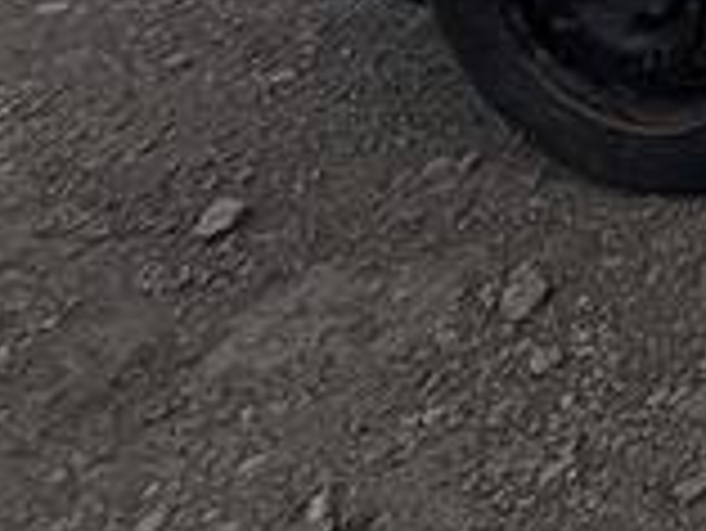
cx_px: 1974
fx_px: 1633
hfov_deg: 12.6
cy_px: -850
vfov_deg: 12.7
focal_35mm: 80
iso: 50
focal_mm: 2.22
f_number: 2.2
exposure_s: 1/1976
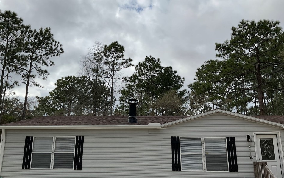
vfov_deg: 38.2
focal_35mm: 33
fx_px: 255
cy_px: 76
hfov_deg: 58.1
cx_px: 139
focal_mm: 3
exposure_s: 1/3322
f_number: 1.8
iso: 16
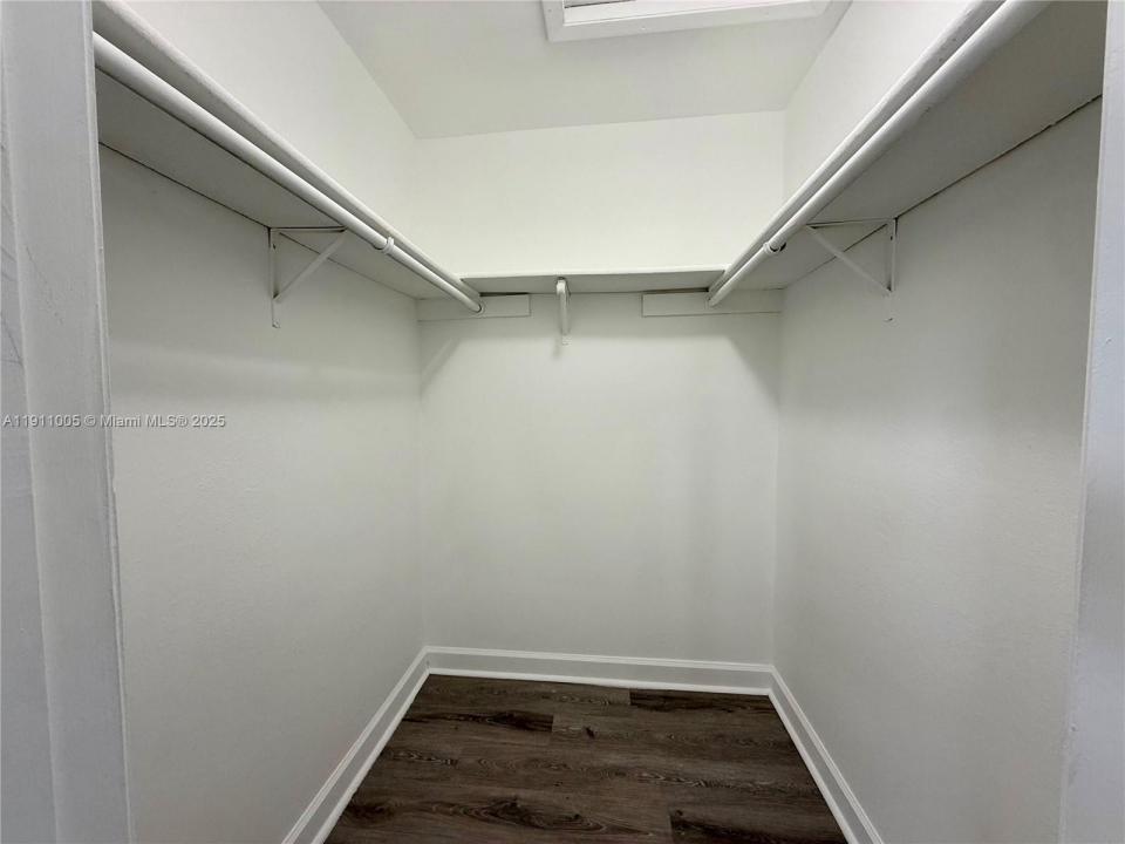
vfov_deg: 85.7
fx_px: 455
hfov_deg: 102.1
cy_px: 422
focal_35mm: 14
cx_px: 562
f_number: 2.2
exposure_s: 1/99
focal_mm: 2.22
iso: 100
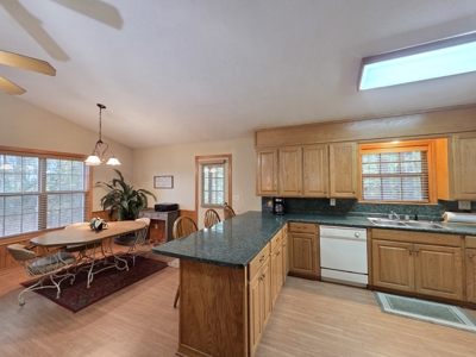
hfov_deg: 106.2
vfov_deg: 89.9
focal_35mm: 13
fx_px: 179
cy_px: 178
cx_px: 238
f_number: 2.2
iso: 1000
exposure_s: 1/60
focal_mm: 2.2
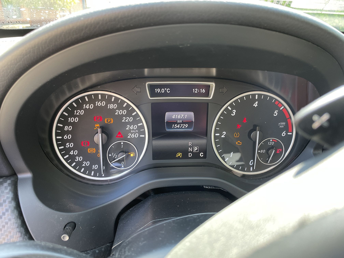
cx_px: 172
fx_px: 258
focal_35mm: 26
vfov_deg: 53.1
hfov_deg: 67.3
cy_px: 129
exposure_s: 1/121
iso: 125
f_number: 1.6
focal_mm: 4.2
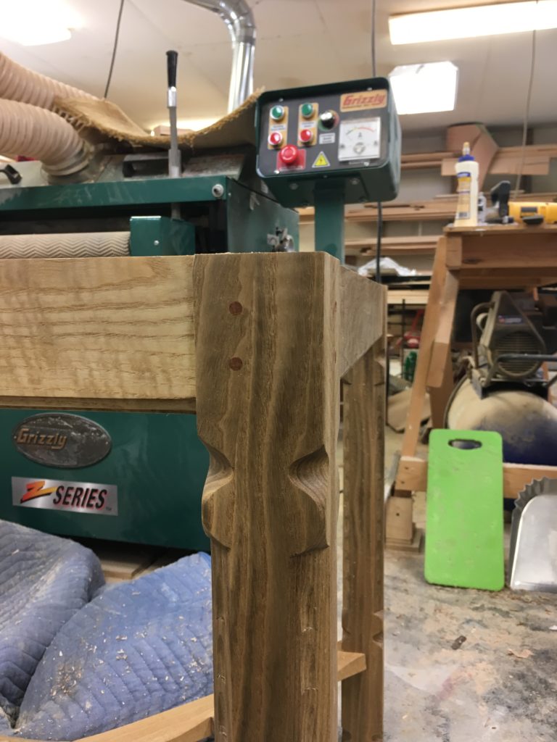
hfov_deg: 48.2
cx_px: 278
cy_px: 371
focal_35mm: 29
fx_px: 622
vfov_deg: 61.7
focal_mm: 4.15
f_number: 2.2
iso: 64
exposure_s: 1/30
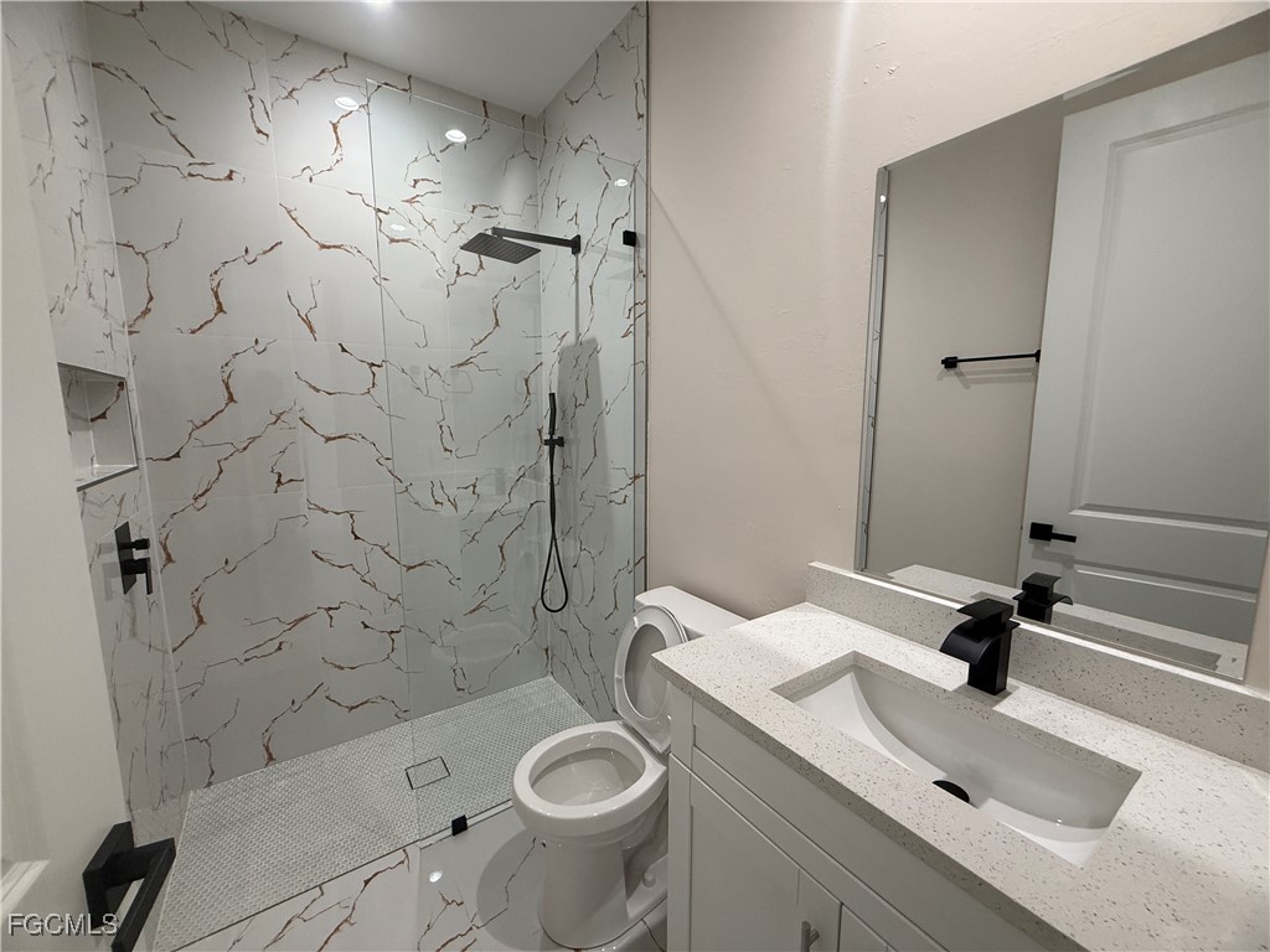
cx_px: 635
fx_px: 514
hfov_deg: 102.1
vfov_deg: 85.7
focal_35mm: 14
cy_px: 476
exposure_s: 1/120
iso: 250
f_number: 2.2
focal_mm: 2.22
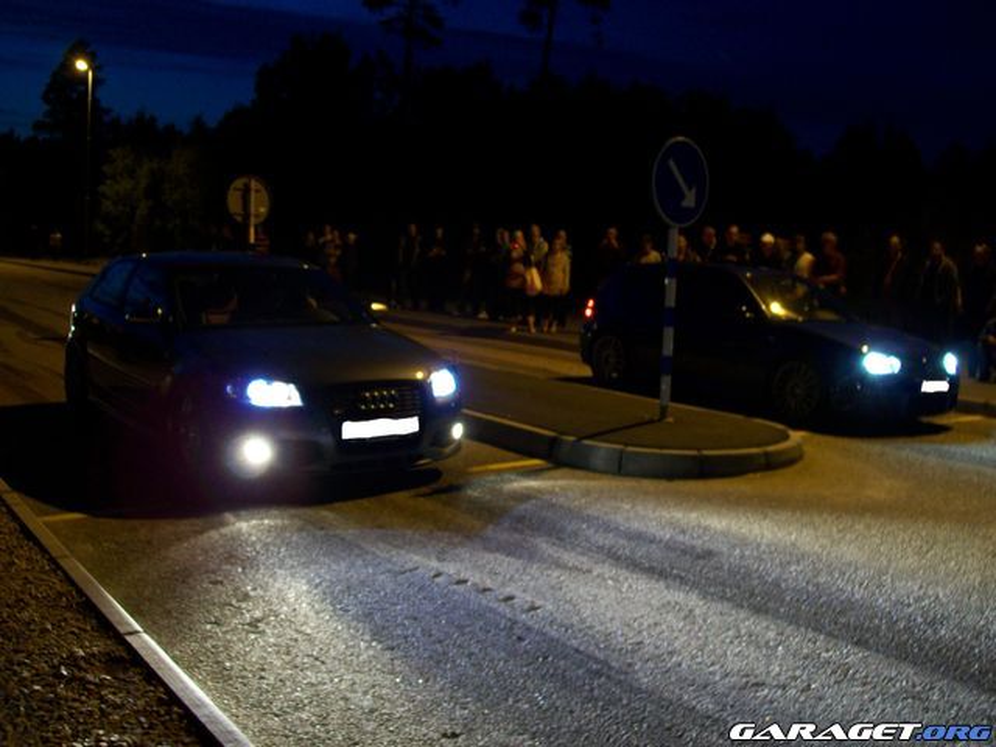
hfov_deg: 51.4
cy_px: 374
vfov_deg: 39.7
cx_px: 498
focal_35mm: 36
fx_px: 1036
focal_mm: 6
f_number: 2.7
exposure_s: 1/2
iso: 64
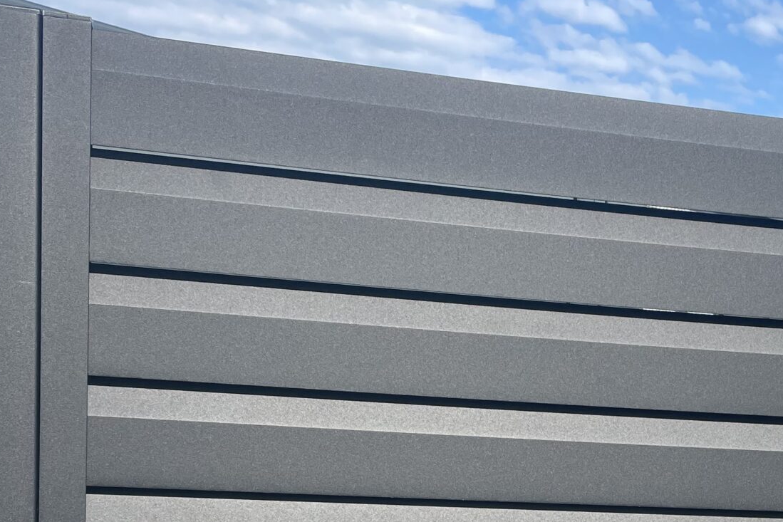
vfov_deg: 20.5
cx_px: 559
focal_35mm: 63
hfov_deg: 31.5
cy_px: 587
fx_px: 1370
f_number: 1.6
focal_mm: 4.2
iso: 32
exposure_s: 1/2959
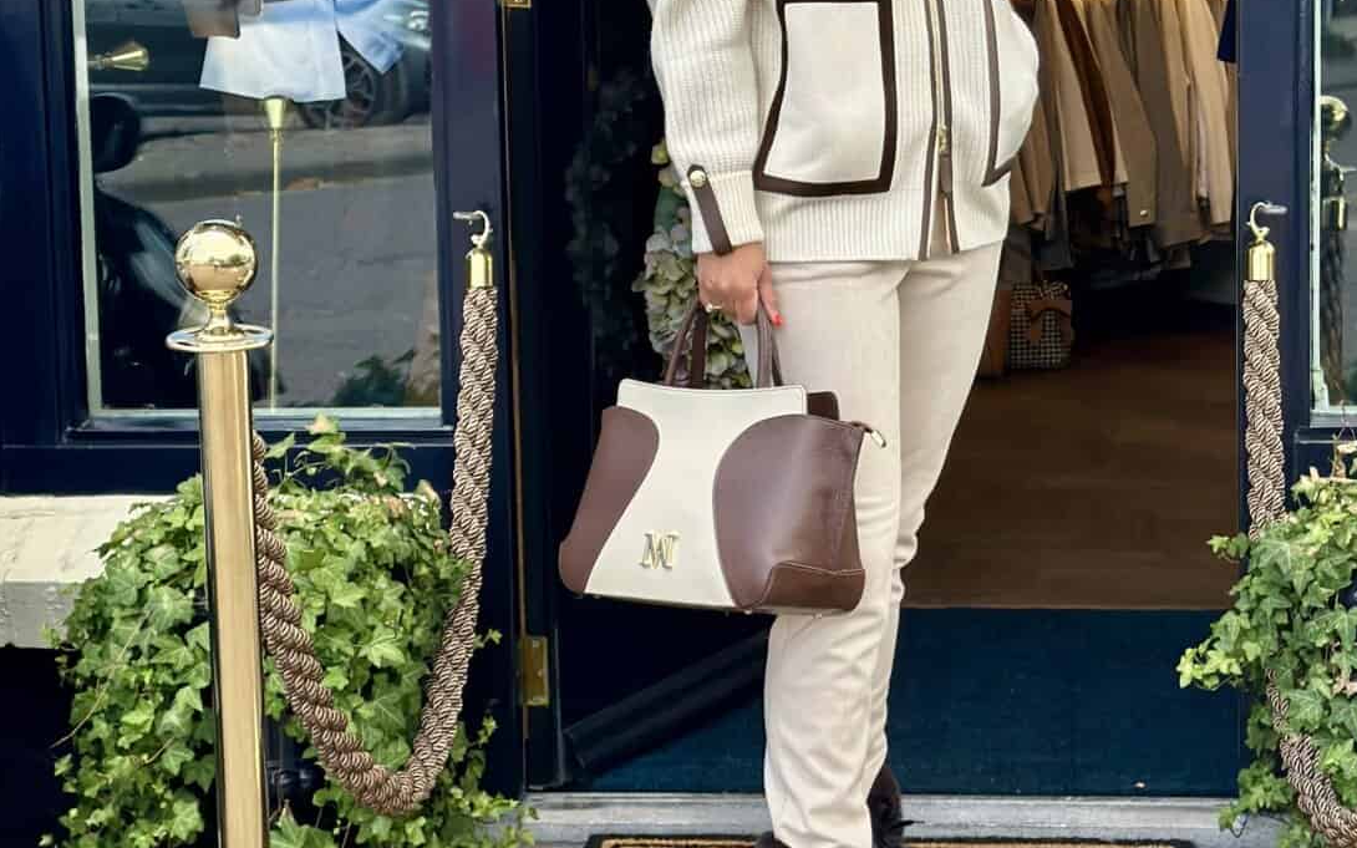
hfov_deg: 24.6
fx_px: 3106
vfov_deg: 15.5
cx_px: 835
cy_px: 215
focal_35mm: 84
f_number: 1.78
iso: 80
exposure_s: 1/919
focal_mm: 6.86
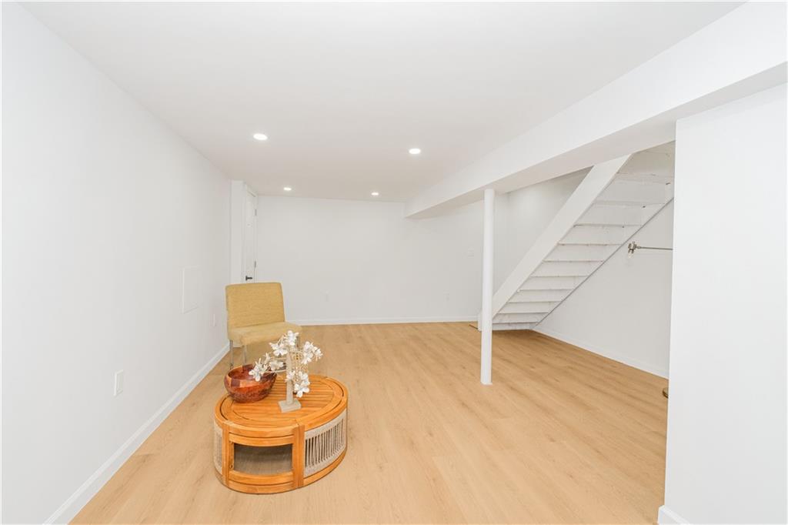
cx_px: 394
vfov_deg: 77.3
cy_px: 262
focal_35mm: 15
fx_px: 328
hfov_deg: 100.4
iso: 1600
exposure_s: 1/125
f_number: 7.1
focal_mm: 10
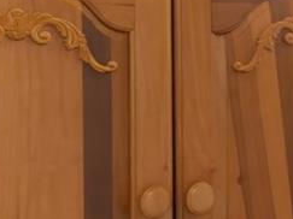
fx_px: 964
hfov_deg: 10.3
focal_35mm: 114
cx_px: 954
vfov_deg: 12.8
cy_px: 8
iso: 1000
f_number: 8
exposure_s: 1/8
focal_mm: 12
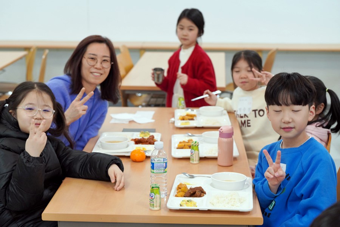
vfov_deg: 19.5
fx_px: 661
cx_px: 170
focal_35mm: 70
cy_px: 114
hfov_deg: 28.8
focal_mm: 70
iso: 1600
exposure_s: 1/160
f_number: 4.5
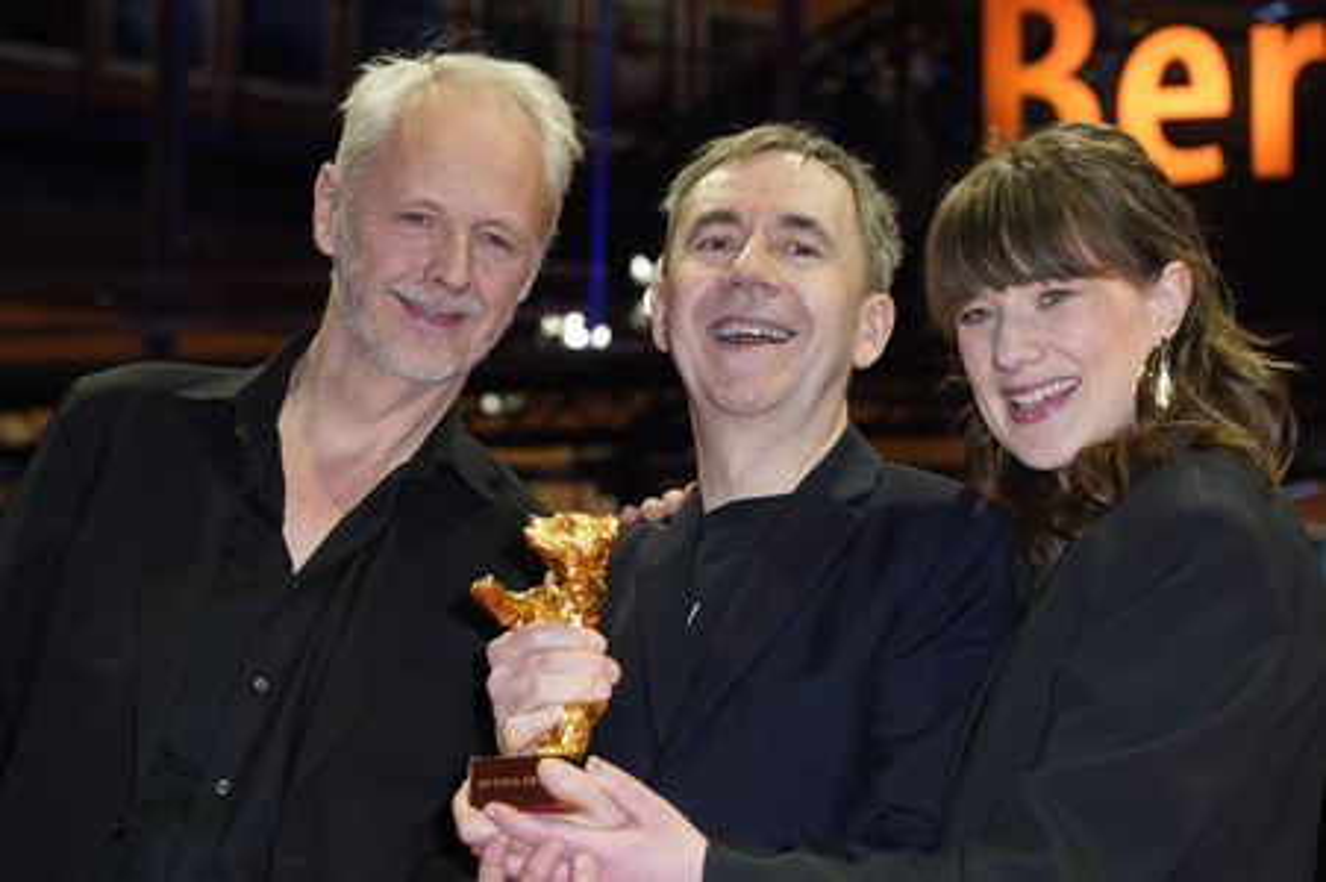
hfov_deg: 21.7
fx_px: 3460
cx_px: 663
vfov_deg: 14.5
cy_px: 441
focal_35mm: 94
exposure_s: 1/160
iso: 1250
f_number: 6.3
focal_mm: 94
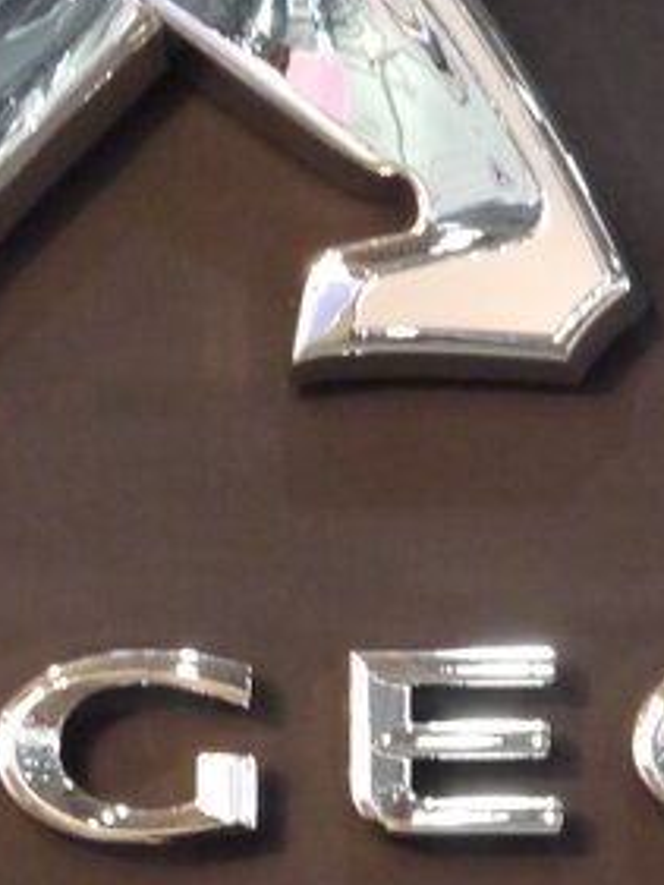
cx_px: 175
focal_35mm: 171
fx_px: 4370
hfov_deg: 8.7
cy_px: 1068
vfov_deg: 11.3
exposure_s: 1/30
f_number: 4.4
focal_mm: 20
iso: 1600
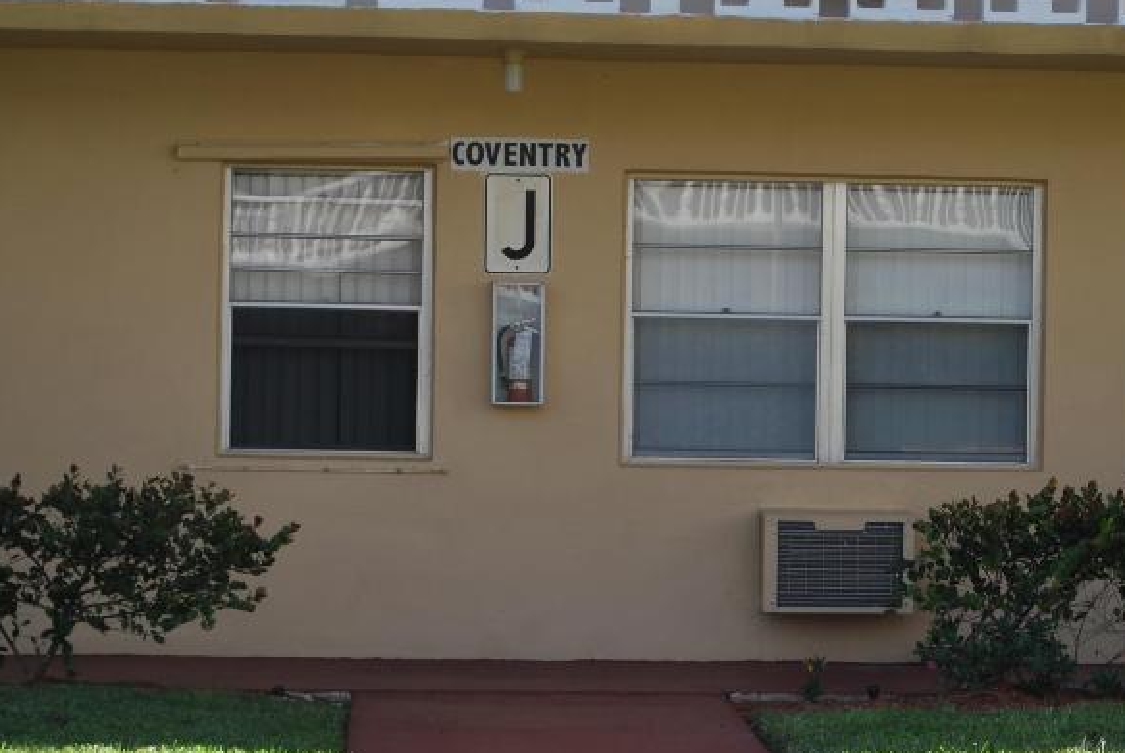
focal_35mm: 162
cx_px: 901
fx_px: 5068
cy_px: 487
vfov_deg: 8.5
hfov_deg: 12.6
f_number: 7.1
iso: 100
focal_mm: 55
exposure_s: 1/200
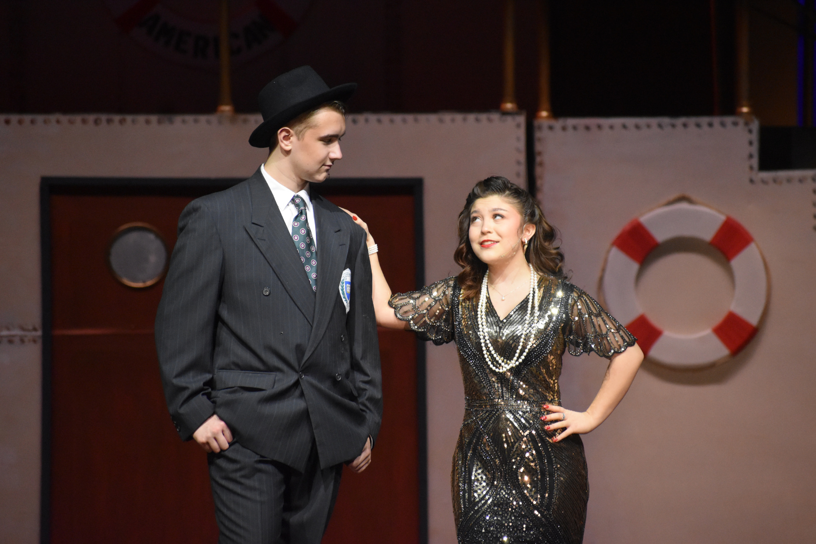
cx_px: 408
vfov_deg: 4.6
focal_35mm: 300
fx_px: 6799
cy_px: 272
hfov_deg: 6.9
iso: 3200
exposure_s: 1/250
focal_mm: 200
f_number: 5.3
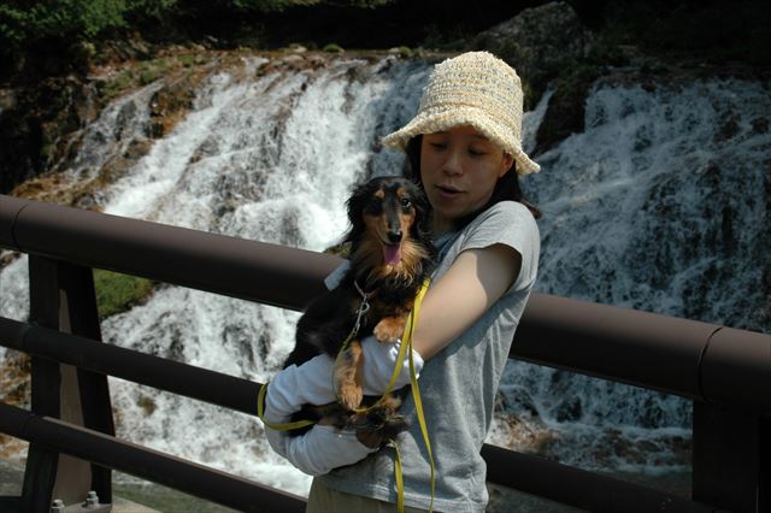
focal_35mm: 72
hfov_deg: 28.1
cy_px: 256
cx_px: 386
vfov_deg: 18.9
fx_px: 1541
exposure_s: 1/400
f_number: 10
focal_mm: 48
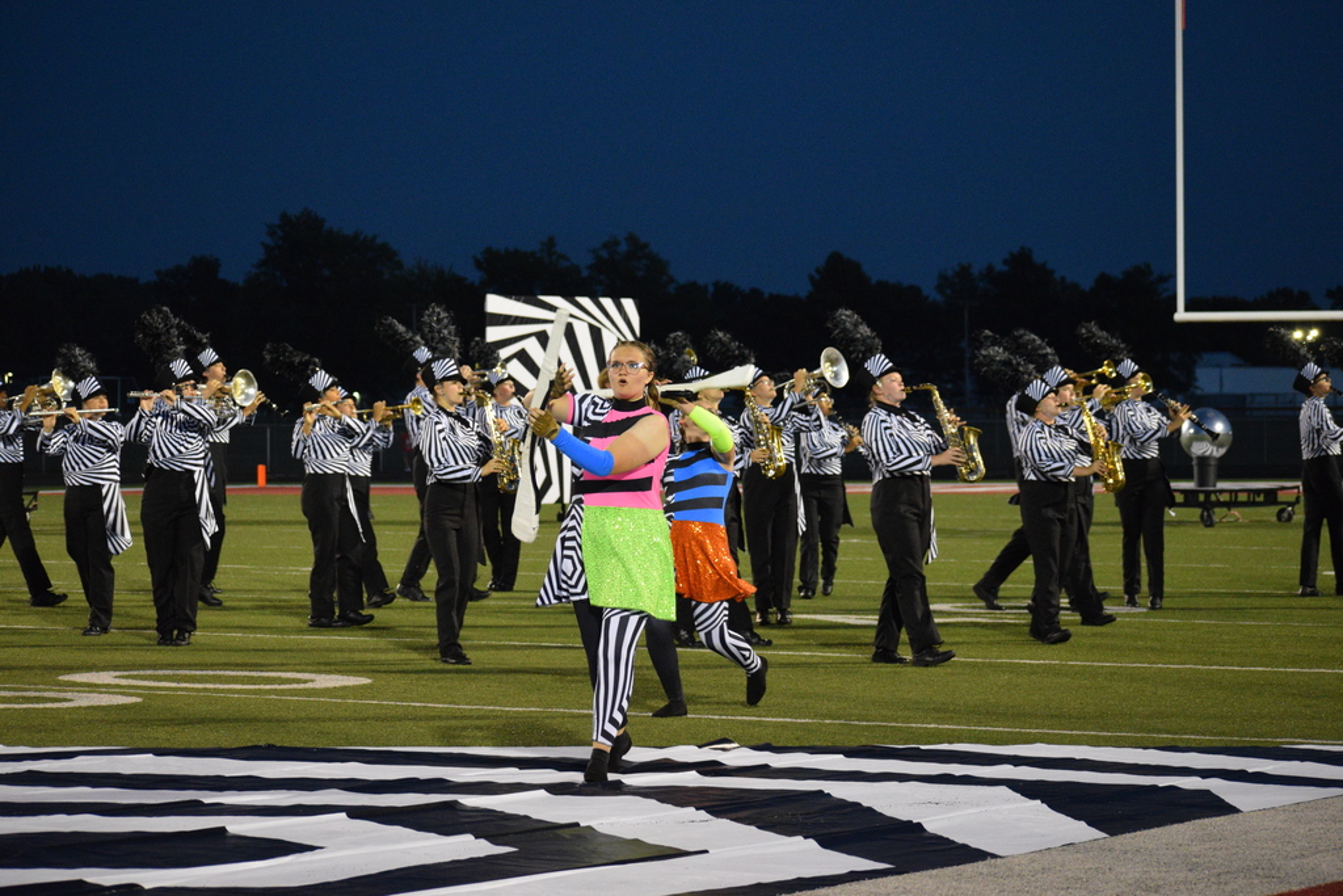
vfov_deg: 11.4
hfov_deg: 17.1
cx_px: 672
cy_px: 448
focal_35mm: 120
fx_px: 4477
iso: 3200
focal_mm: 80
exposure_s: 1/250
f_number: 4.8
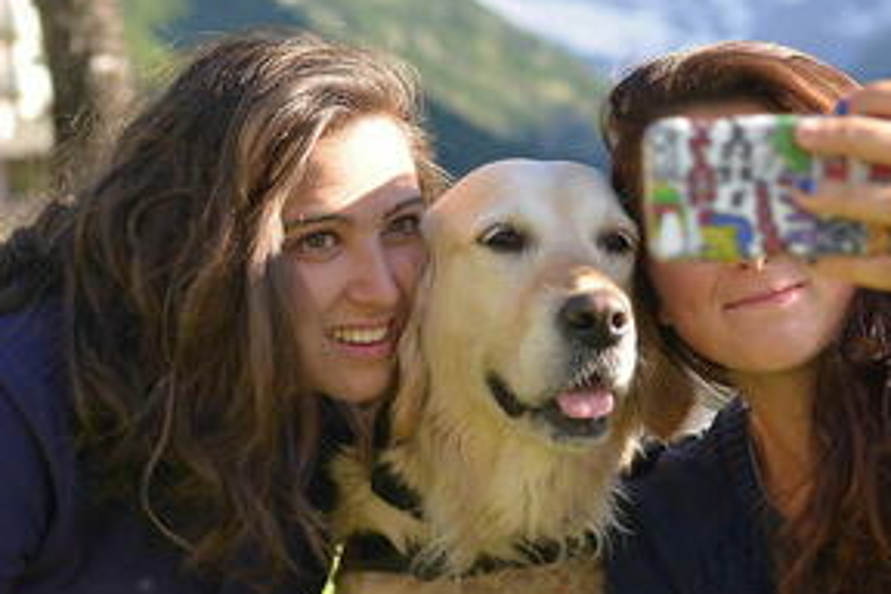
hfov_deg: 9.4
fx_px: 5420
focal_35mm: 219
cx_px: 656
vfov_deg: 6.3
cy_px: 339
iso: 100
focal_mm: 105
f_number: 5.6
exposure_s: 1/200
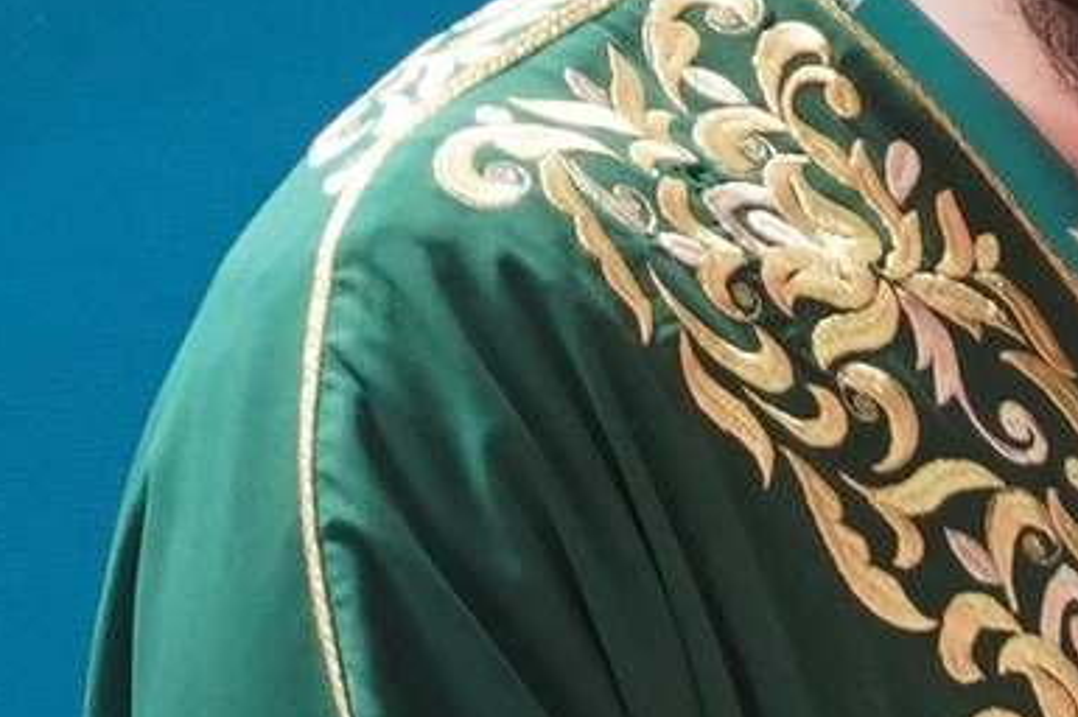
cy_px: 602
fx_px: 89485
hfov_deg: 0.7
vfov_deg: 0.5
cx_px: 1910
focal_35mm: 2991
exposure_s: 1/250
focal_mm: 300
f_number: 6.3
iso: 1600
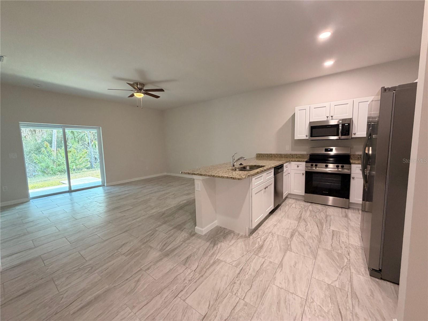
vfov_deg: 85.7
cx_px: 214
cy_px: 160
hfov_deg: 102.1
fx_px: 173
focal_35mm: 14
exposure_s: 1/120
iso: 320
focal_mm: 2.22
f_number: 2.2
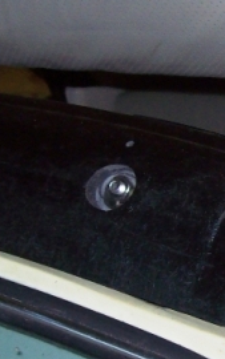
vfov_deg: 18.4
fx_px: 1107
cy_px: 234
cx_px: 262
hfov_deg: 11.4
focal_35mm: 113
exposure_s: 1/64
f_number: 2.7
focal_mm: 6
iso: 80
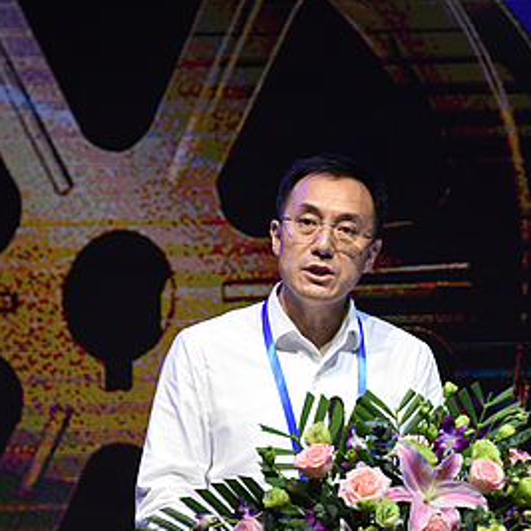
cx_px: 378
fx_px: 9129
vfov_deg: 3.3
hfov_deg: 3.3
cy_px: 341
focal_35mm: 526
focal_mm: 300
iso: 1250
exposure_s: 1/320
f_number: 6.3
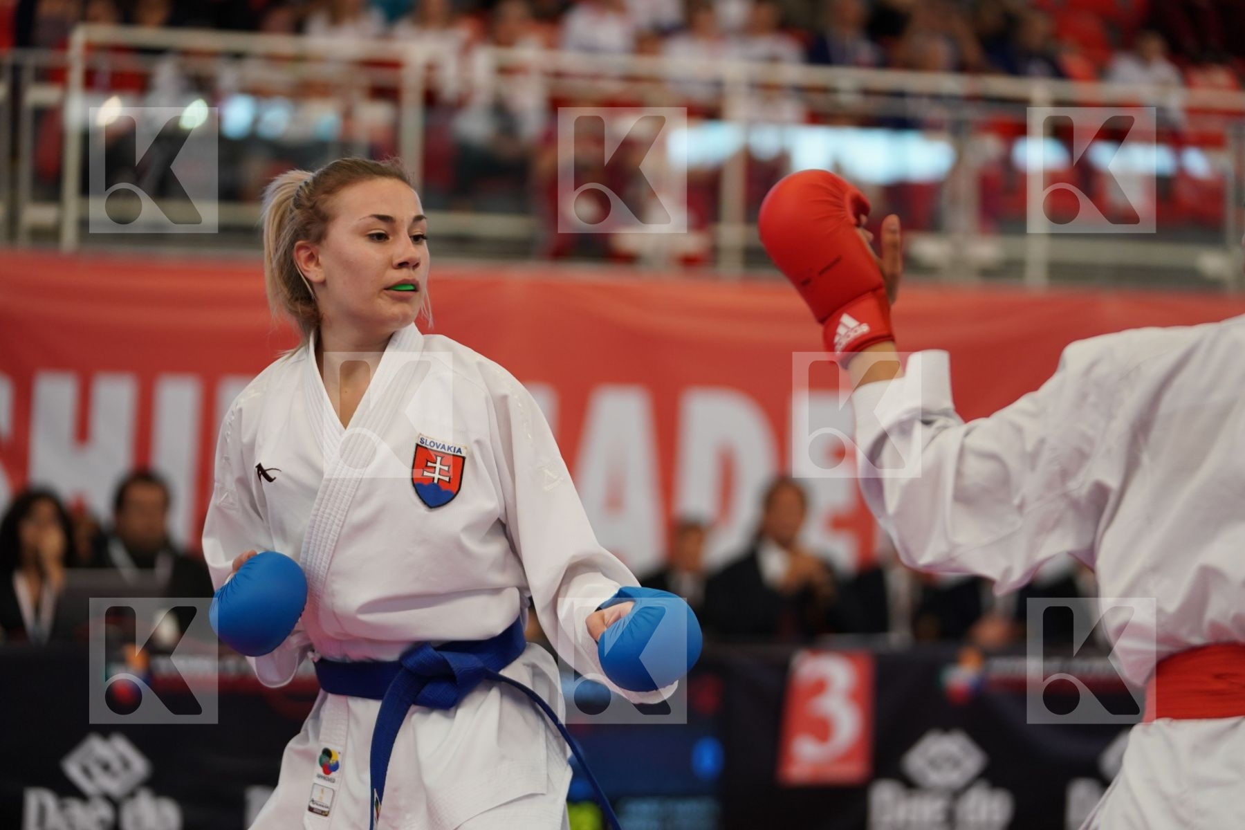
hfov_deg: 17.8
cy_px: 415
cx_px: 622
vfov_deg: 11.9
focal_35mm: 115
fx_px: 3977
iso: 1250
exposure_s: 1/1000
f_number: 2.8
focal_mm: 115
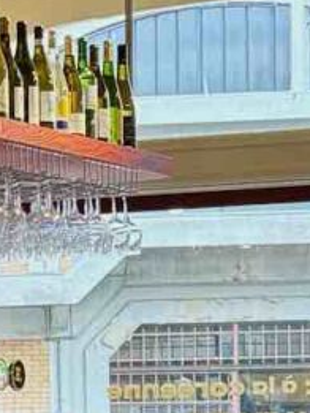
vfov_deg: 10.4
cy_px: 426
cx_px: -263
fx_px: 2243
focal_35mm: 188
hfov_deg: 7.6
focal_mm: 6.76
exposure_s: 1/100
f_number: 1.78
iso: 64
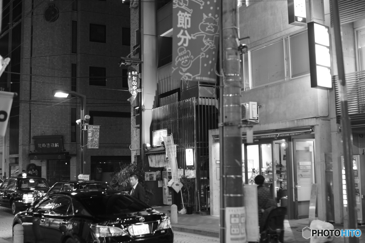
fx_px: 456
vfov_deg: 29.8
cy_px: 122
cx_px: 182
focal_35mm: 45
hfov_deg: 43.6
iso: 640
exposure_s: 1/30
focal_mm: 30
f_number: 2
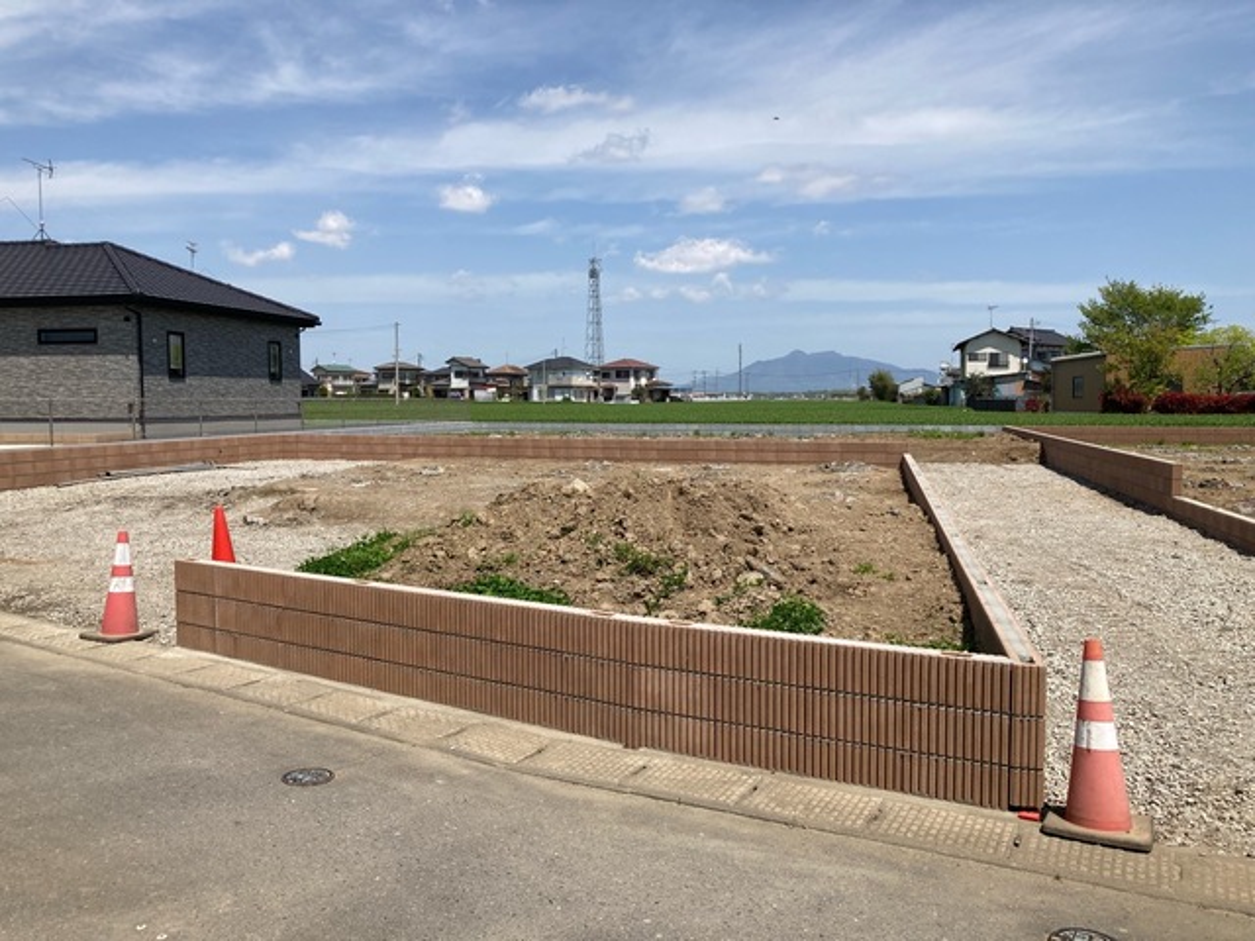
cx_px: 628
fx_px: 1015
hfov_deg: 63.4
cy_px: 470
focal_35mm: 28
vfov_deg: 49.7
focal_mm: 3.99
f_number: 1.8
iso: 20
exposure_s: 1/3040
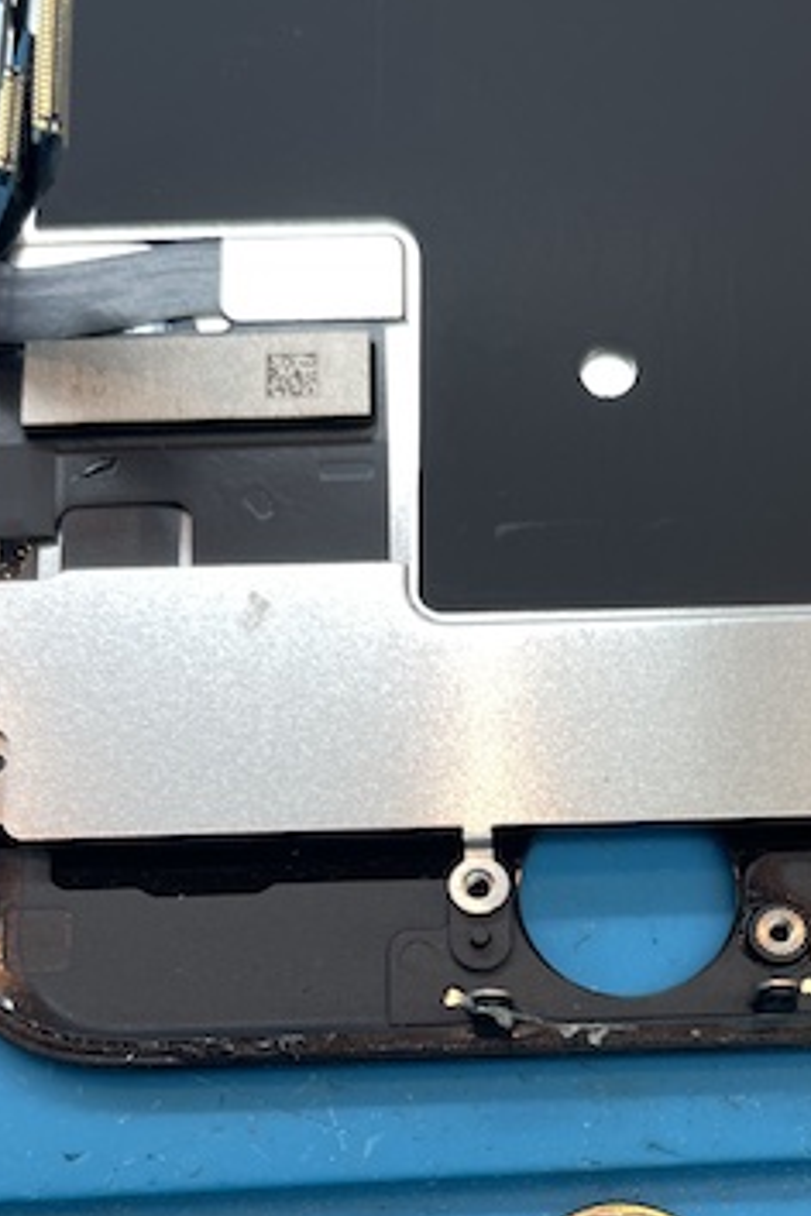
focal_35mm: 51
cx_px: 612
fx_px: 1723
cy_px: 950
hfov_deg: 26.1
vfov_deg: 37.7
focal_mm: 4.2
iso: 50
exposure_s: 1/120
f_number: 1.6
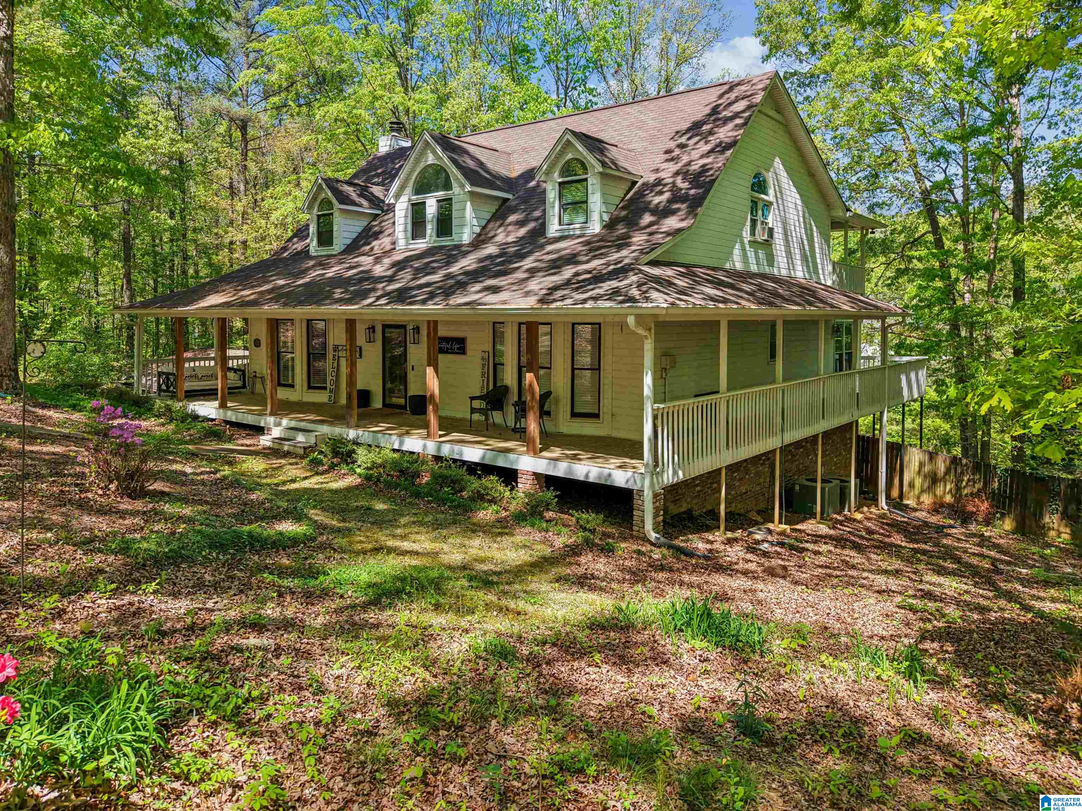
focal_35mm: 24
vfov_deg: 56.8
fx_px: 750
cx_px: 541
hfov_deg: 71.6
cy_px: 406
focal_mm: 8.7
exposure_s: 1/730
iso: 100
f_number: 1.8
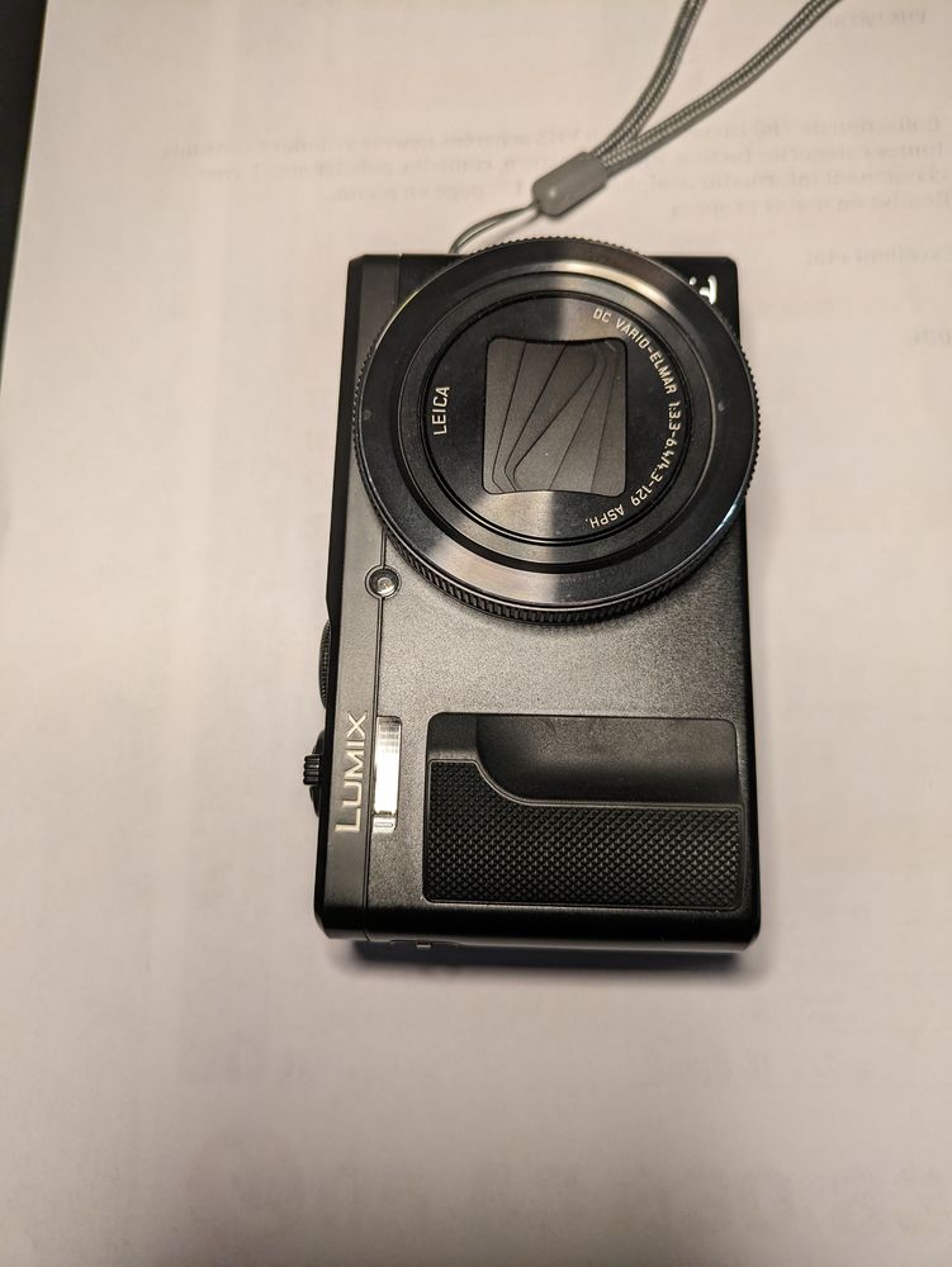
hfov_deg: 54.9
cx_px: 476
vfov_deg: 69.4
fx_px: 916
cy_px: 634
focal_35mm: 25
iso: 148
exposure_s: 1/100
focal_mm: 5.43
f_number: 1.89
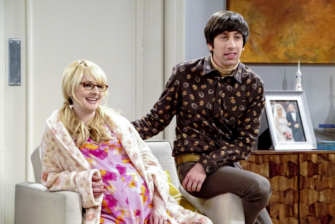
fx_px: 1257
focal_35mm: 135
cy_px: 112
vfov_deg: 10.2
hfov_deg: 15.2
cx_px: 168
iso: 16000
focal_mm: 135
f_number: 6.3
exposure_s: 1/160
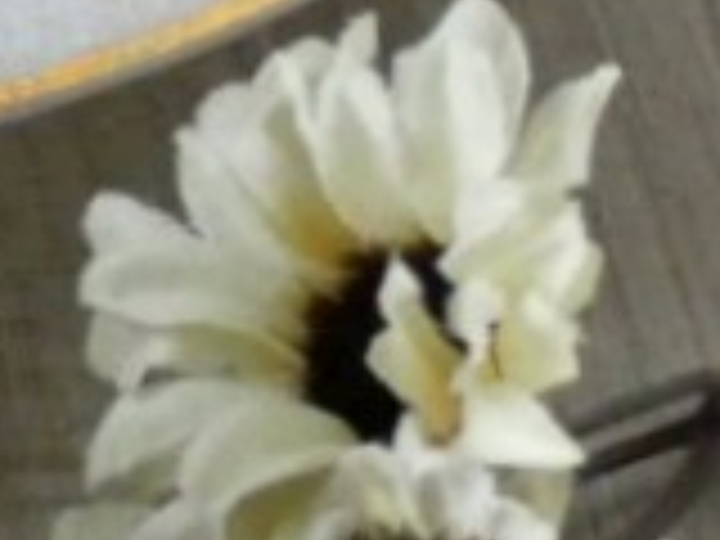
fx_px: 13249
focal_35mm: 637
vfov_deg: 2.3
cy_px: -256
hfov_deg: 3.0
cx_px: -1724
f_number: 4.6
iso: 1000
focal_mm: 15.2
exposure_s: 1/80
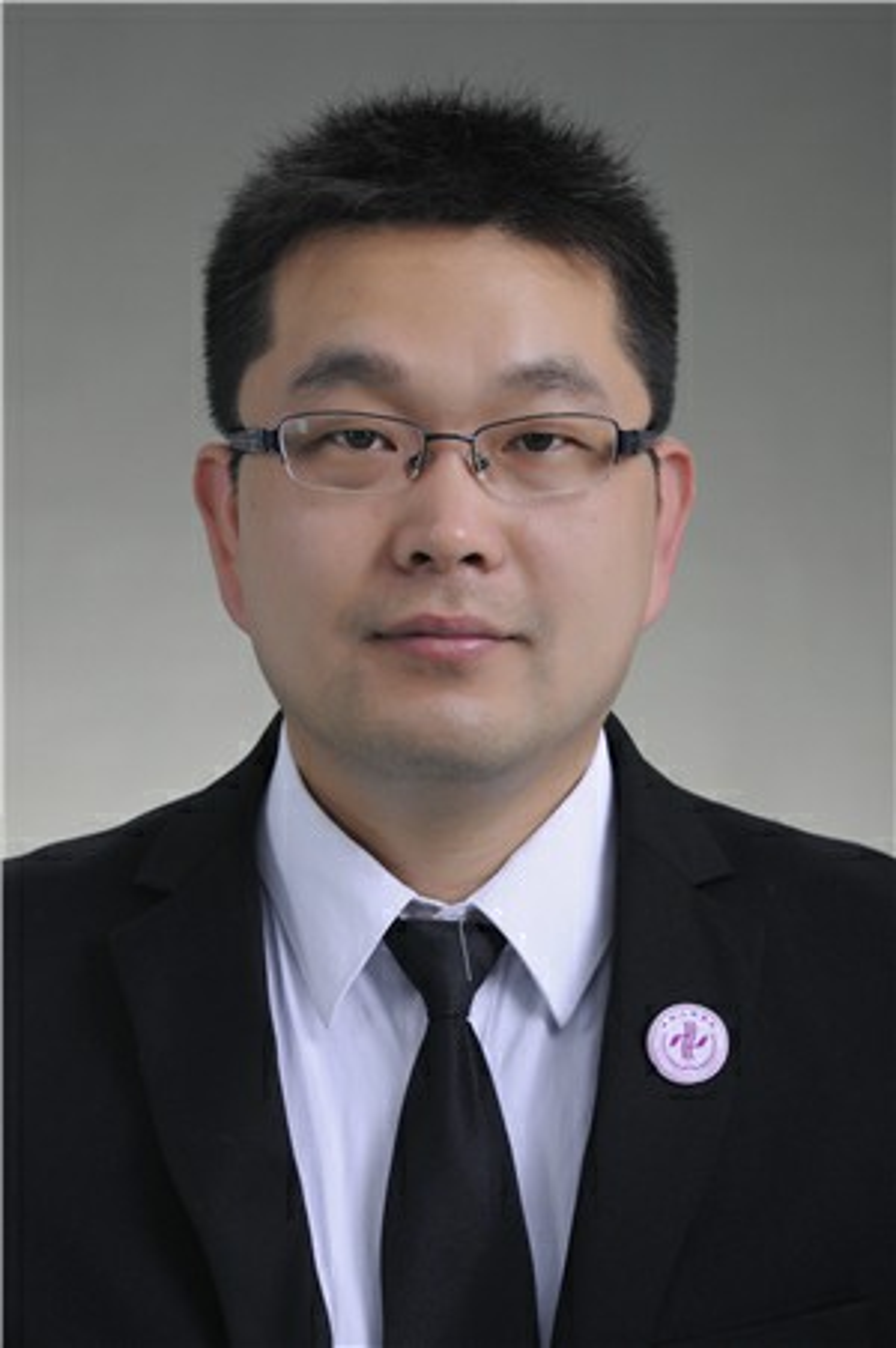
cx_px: 448
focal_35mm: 128
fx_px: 4767
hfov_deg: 10.7
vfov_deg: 16.1
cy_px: 674
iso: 160
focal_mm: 85
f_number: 5.6
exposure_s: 1/125
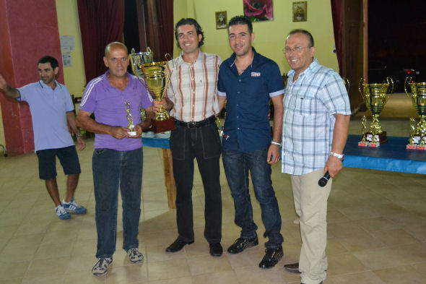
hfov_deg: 49.6
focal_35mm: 39
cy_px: 142
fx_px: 461
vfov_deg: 34.2
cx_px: 213
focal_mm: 26
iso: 3200
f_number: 4
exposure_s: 1/60
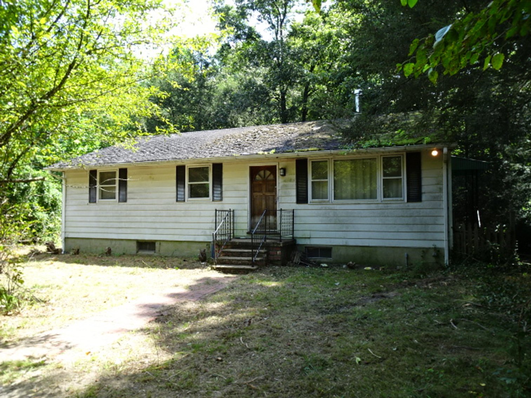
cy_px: 199
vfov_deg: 56.8
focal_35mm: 24
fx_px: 368
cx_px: 266
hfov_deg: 71.6
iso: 80
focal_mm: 4.1
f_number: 3.5
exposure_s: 1/125
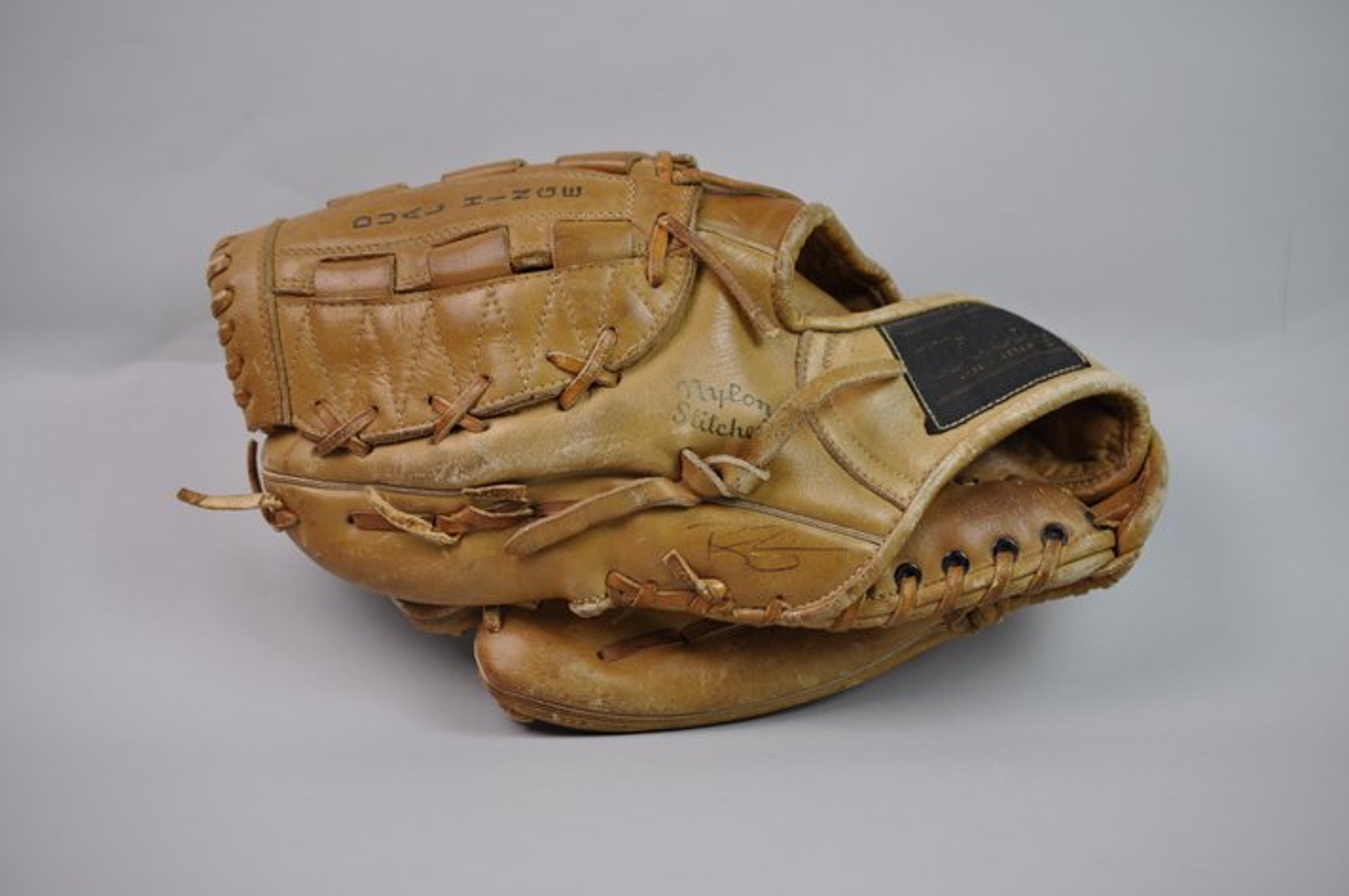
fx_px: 2246
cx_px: 674
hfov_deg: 33.4
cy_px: 448
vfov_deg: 22.6
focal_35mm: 60
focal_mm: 40
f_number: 3.5
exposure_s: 1/50
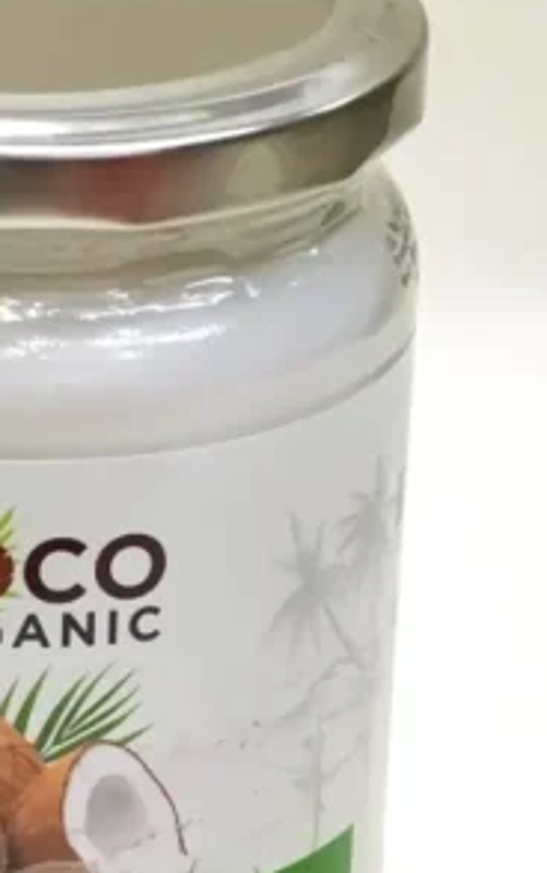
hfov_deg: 27.7
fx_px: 1048
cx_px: 12
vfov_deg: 44.8
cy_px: 551
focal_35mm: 44
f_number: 1.6
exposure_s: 1/100
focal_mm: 6.14
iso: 640
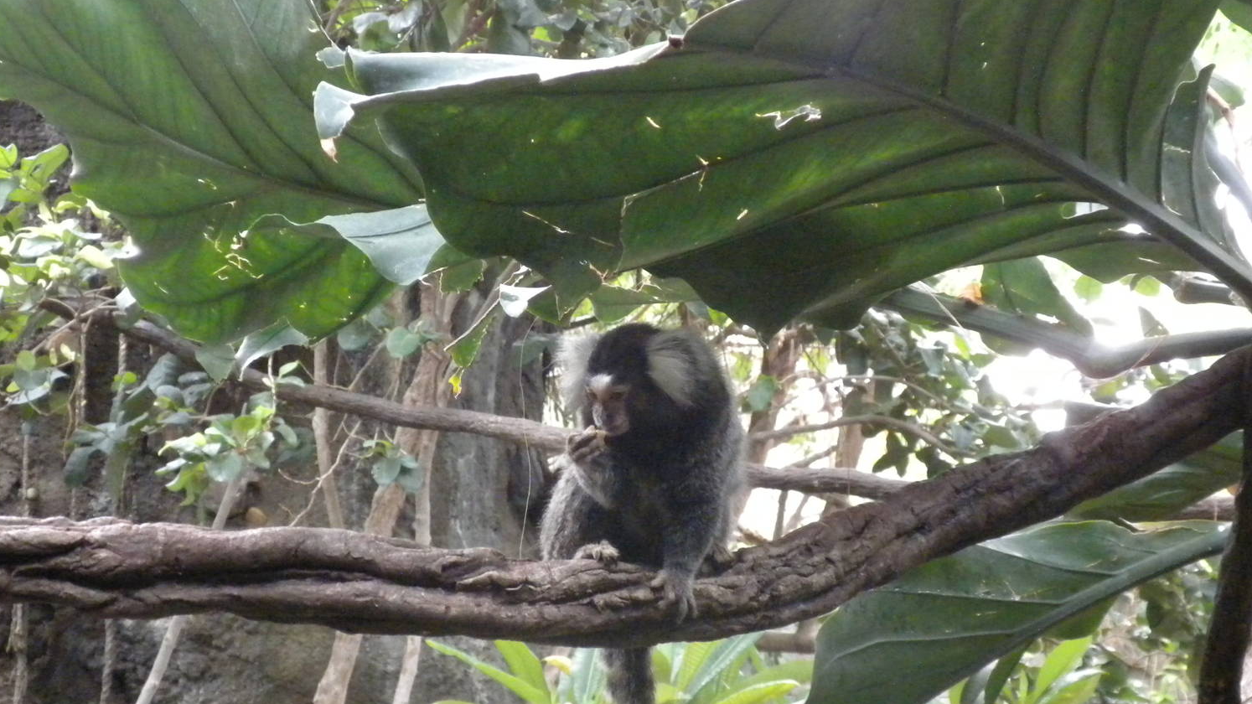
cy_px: 453
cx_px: 596
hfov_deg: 30.2
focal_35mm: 70
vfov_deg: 17.2
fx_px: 2324
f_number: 4.7
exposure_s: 1/36.4
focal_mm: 10.7
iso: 800
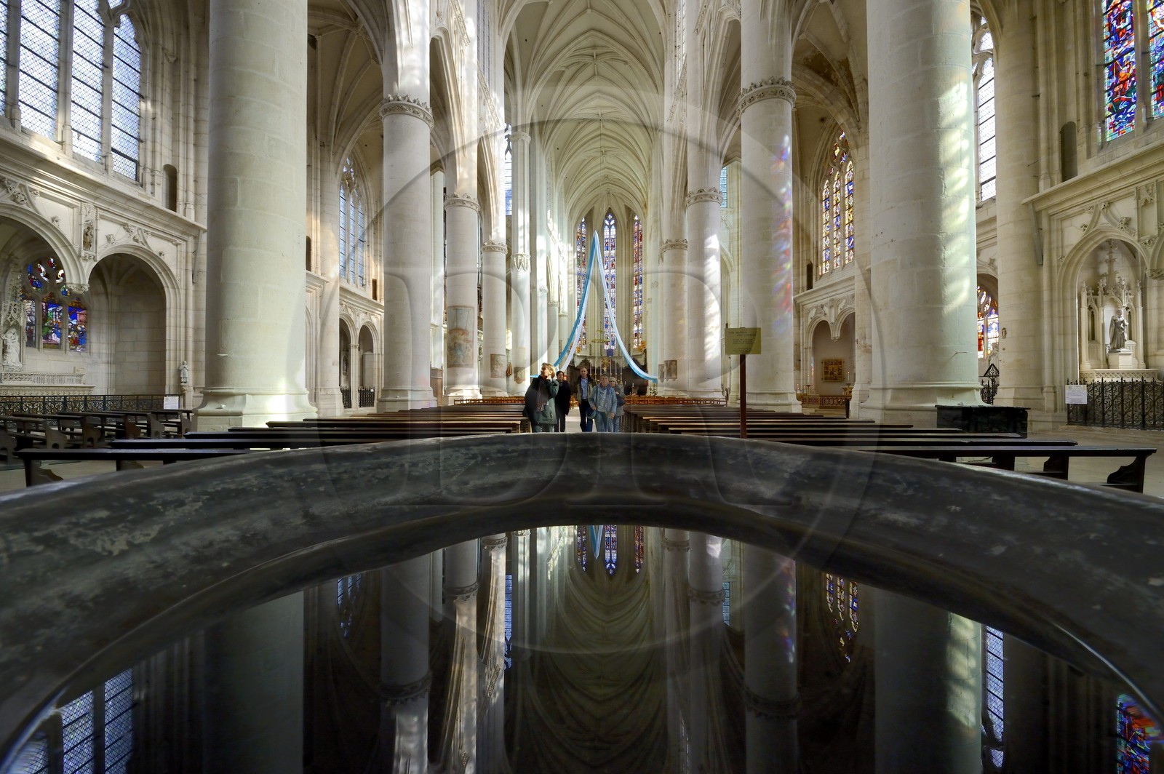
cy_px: 387
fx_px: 452
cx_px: 582
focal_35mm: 14
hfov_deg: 104.3
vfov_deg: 81.1
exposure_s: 1/80
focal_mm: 14
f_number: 13
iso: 1600
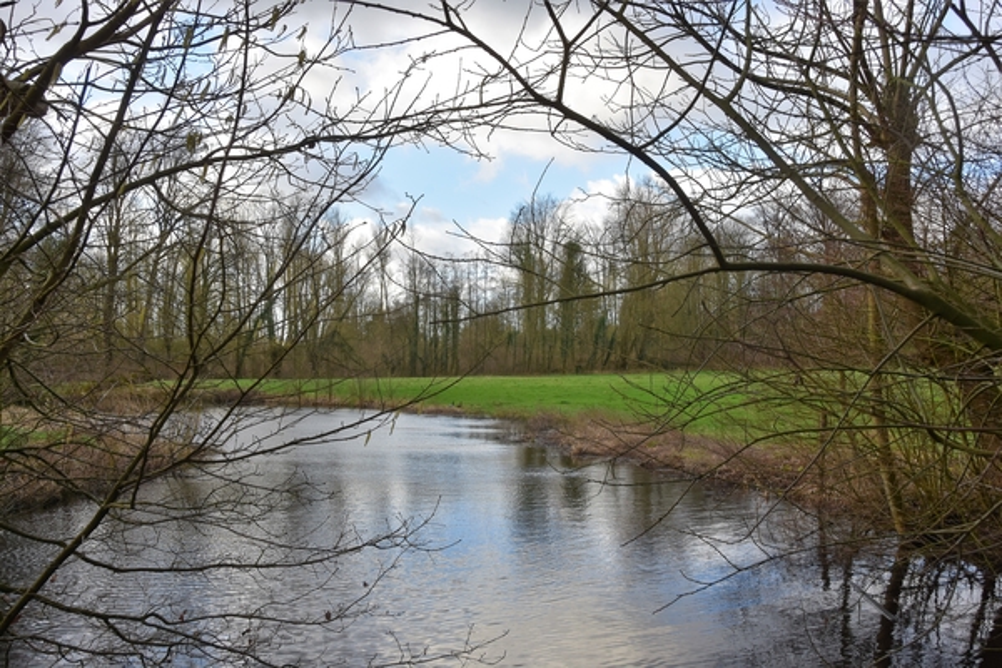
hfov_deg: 57.2
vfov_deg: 40.0
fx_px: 918
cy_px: 334
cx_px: 501
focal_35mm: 33
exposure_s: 1/100
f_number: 11
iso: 200
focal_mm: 22
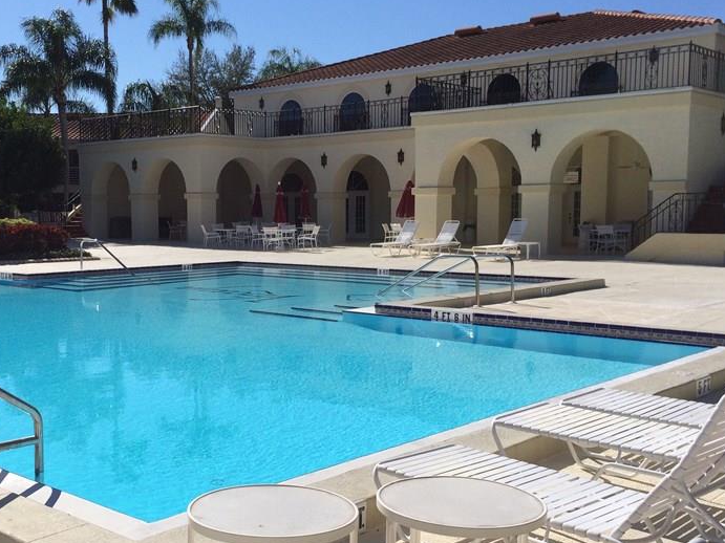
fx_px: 900
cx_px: 270
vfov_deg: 33.5
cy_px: 305
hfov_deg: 43.5
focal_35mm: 43
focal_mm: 4.15
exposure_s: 1/5128
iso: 32
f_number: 2.2
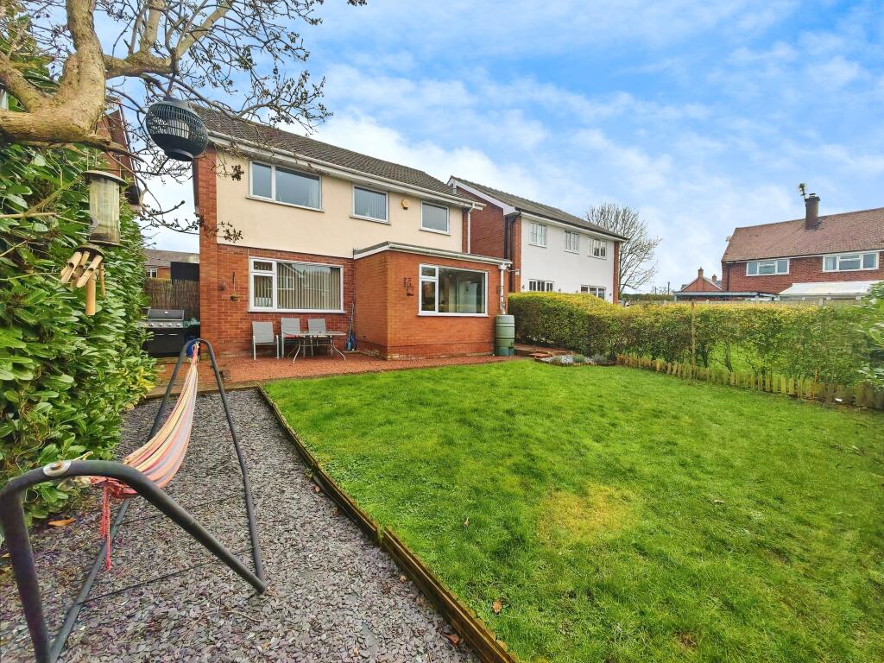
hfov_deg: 106.2
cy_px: 332
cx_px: 442
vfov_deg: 89.9
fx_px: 332
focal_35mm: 13
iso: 50
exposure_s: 1/320
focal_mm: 1.82
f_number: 2
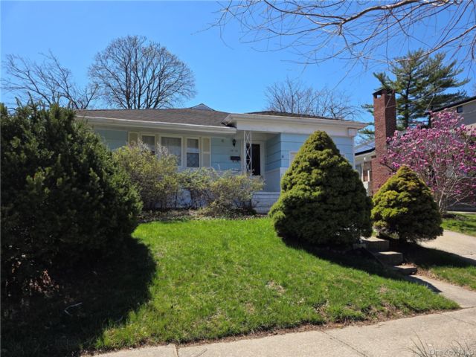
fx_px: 316
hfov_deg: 73.9
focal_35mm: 23
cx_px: 238
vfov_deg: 58.9
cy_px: 178
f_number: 1.7
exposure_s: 1/3697
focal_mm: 6.3
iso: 80
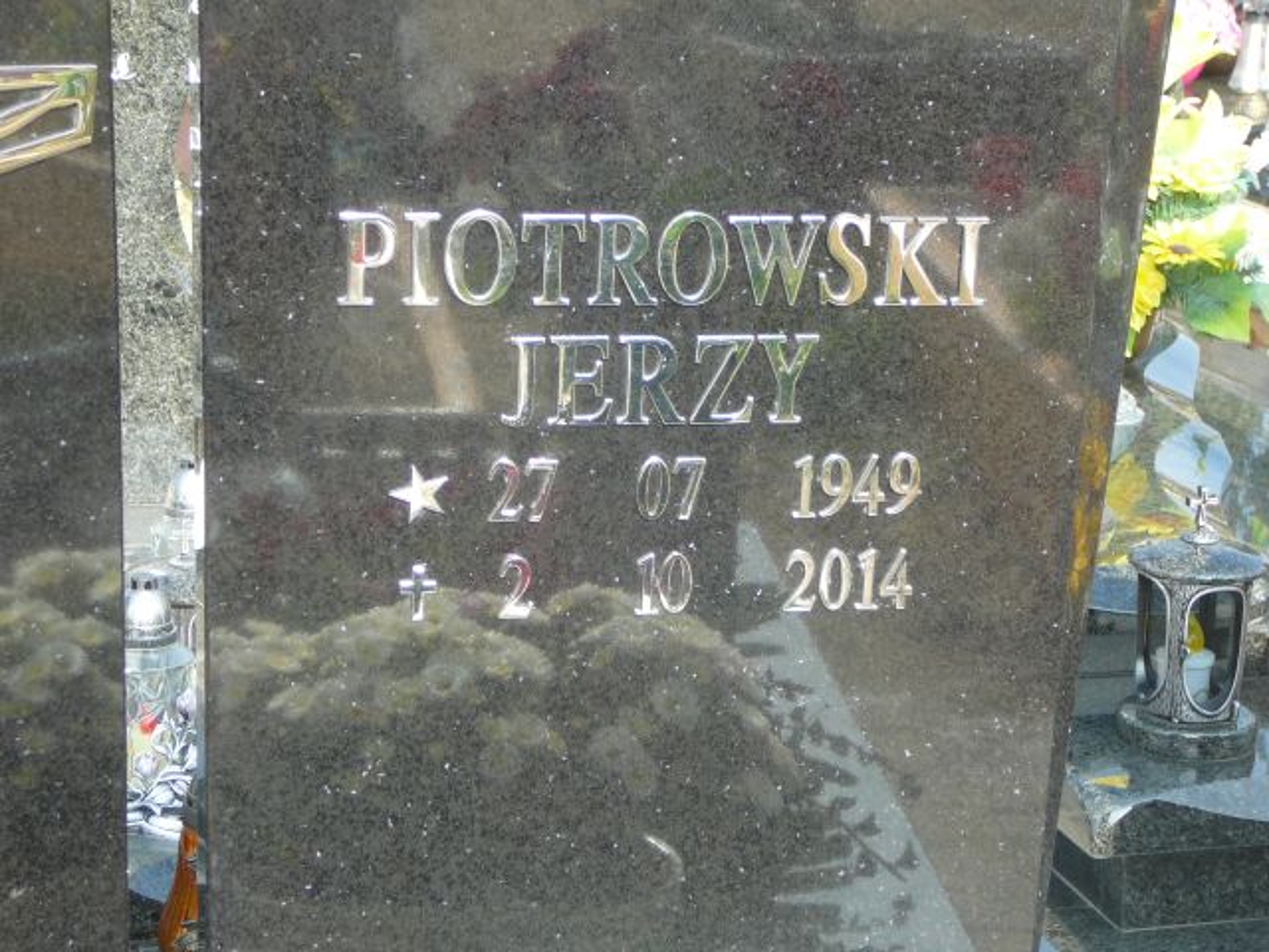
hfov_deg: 23.8
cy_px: 476
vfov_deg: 18.0
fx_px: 3006
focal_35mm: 82
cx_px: 634
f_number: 3.8
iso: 80
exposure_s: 1/200
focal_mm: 12.2
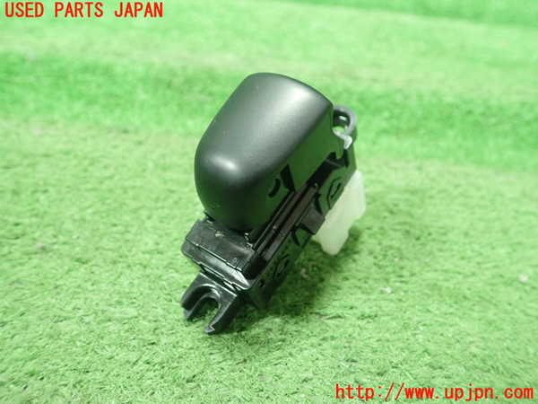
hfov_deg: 60.0
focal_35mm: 30
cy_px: 202
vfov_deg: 46.8
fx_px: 466
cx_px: 269
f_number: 2.3
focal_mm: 5.5
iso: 800
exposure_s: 1/125
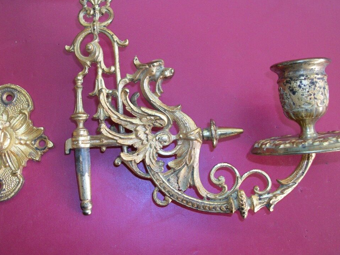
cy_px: 119
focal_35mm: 43
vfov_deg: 33.6
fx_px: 422
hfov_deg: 43.8
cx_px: 153
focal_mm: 5.7
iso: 80
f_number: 2.9
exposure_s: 1/30
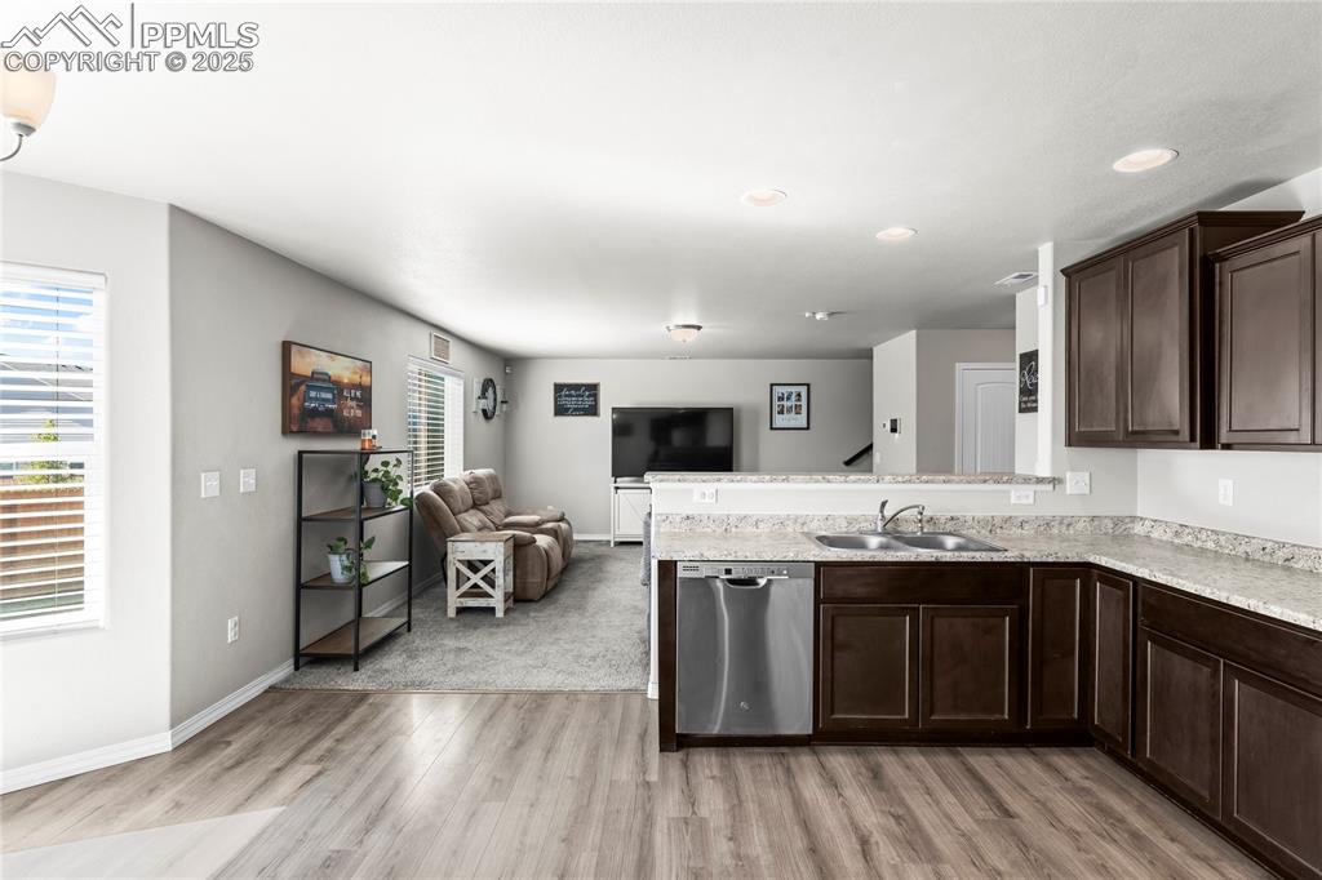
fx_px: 661
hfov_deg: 90.0
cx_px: 661
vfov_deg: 67.3
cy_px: 440
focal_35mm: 18
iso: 500
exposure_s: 1/10
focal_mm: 18
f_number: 8
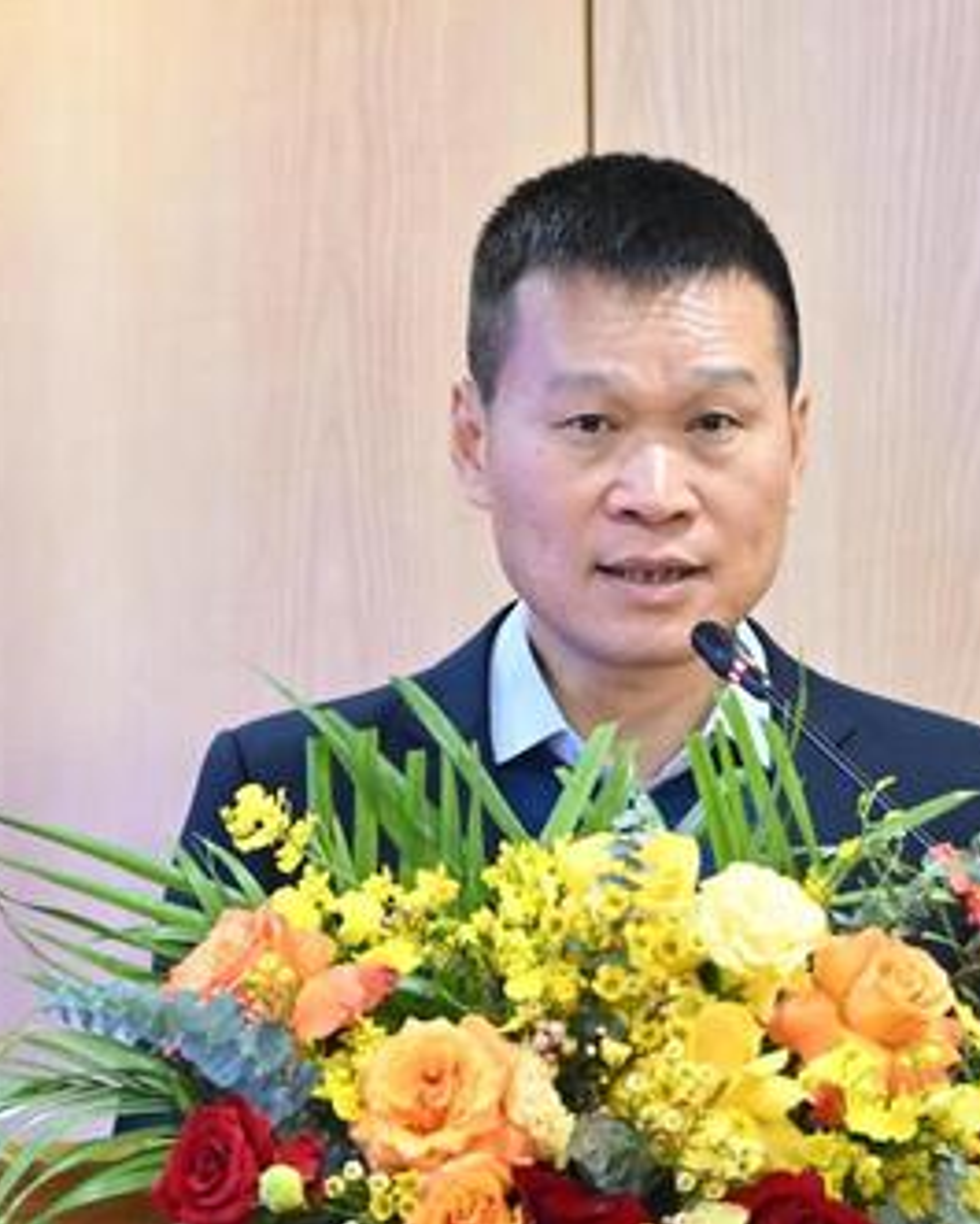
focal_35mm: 244
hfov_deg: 6.3
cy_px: 612
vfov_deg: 7.9
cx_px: 839
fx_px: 8842
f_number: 4
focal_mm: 115
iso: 1600
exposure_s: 1/125
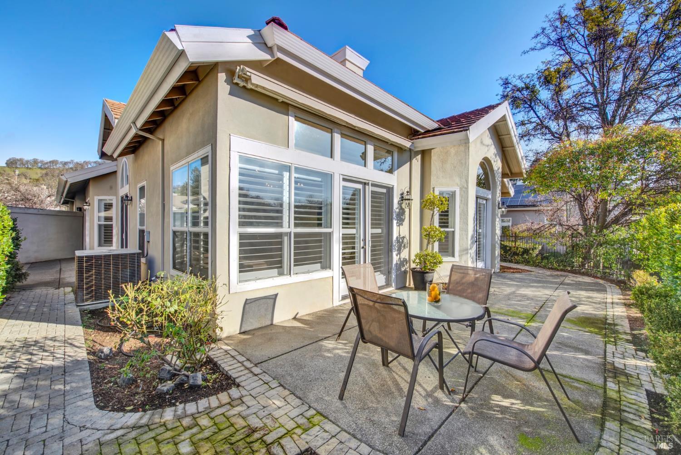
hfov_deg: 104.2
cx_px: 340
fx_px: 265
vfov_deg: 81.3
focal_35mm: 14
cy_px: 228
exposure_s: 1/60
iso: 100
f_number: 14
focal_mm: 14
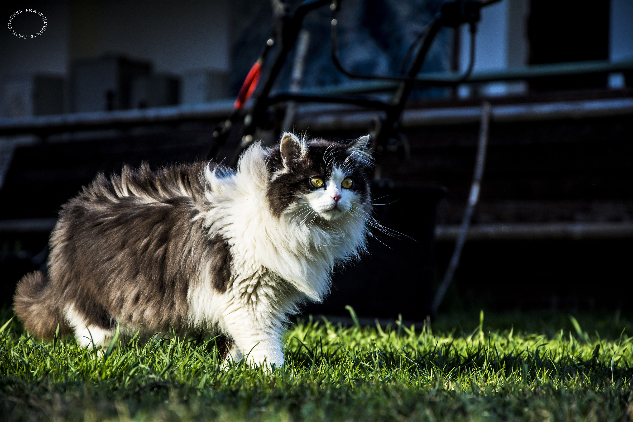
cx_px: 316
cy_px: 211
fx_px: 2769
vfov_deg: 8.7
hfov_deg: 13.0
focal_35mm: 158
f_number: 5.6
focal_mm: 105
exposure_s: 1/500
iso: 320
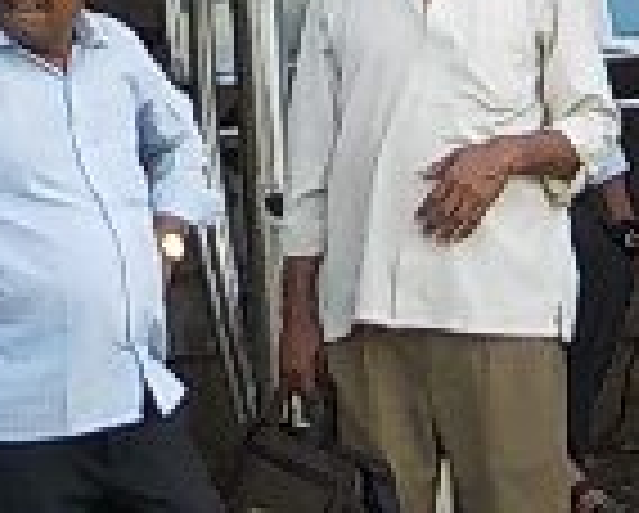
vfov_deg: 4.8
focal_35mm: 318
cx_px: 1296
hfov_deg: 5.9
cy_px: -292
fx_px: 6022
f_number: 4.7
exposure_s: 1/100
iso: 125
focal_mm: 7.9
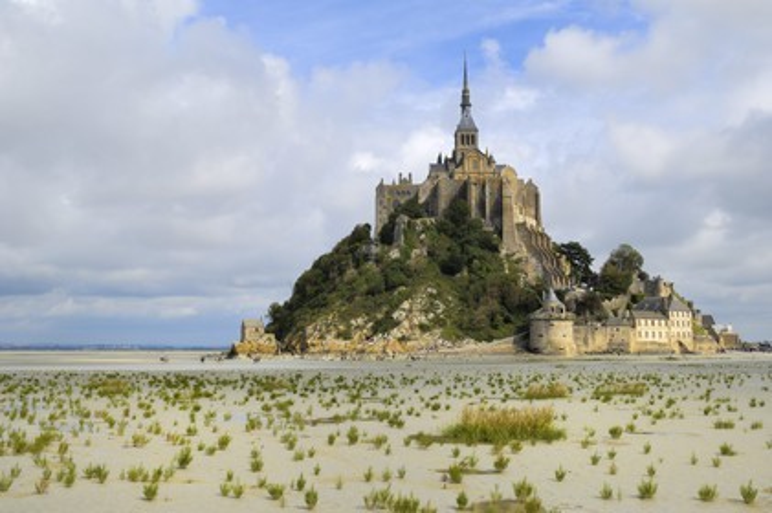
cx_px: 386
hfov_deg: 49.6
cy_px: 256
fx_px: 836
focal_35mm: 39
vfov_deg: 34.2
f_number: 9
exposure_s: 1/250
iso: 100
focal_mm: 26
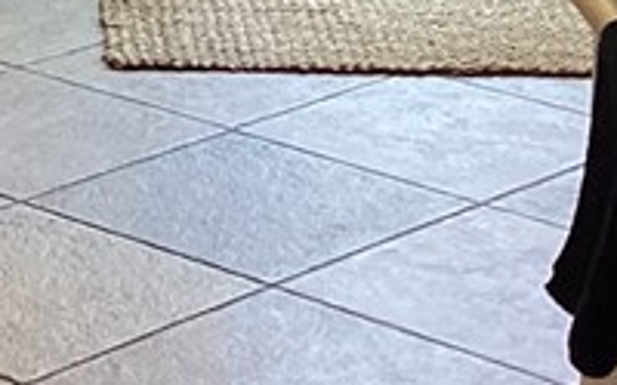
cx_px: -37
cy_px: -139
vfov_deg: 7.7
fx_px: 2825
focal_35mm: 168
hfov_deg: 12.3
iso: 80
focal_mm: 3.3
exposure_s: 1/60
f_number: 2.4
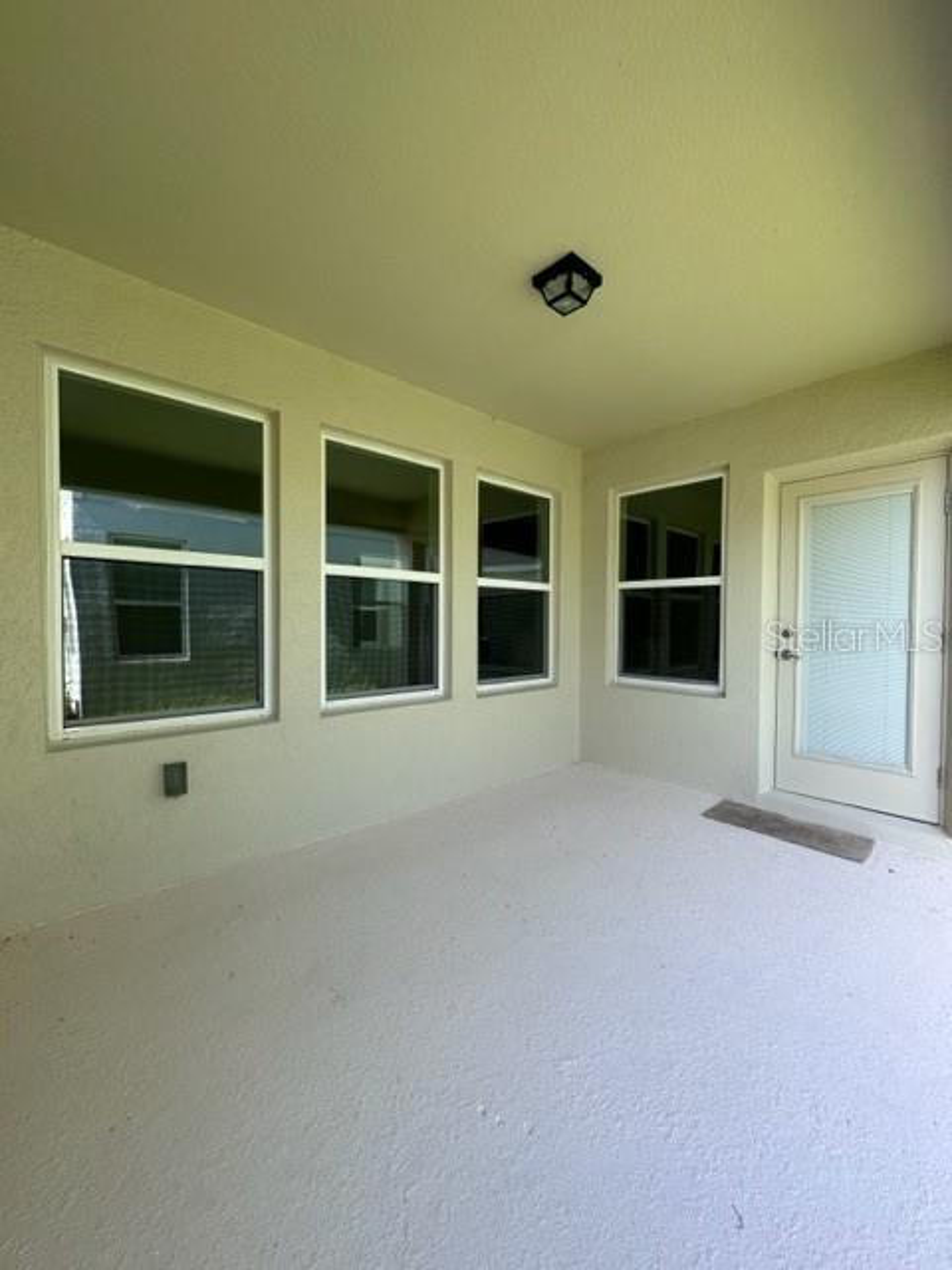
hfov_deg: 85.7
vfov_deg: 102.1
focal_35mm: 14
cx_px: 476
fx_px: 513
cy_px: 635
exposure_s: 1/159
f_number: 2.2
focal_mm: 2.22
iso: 40
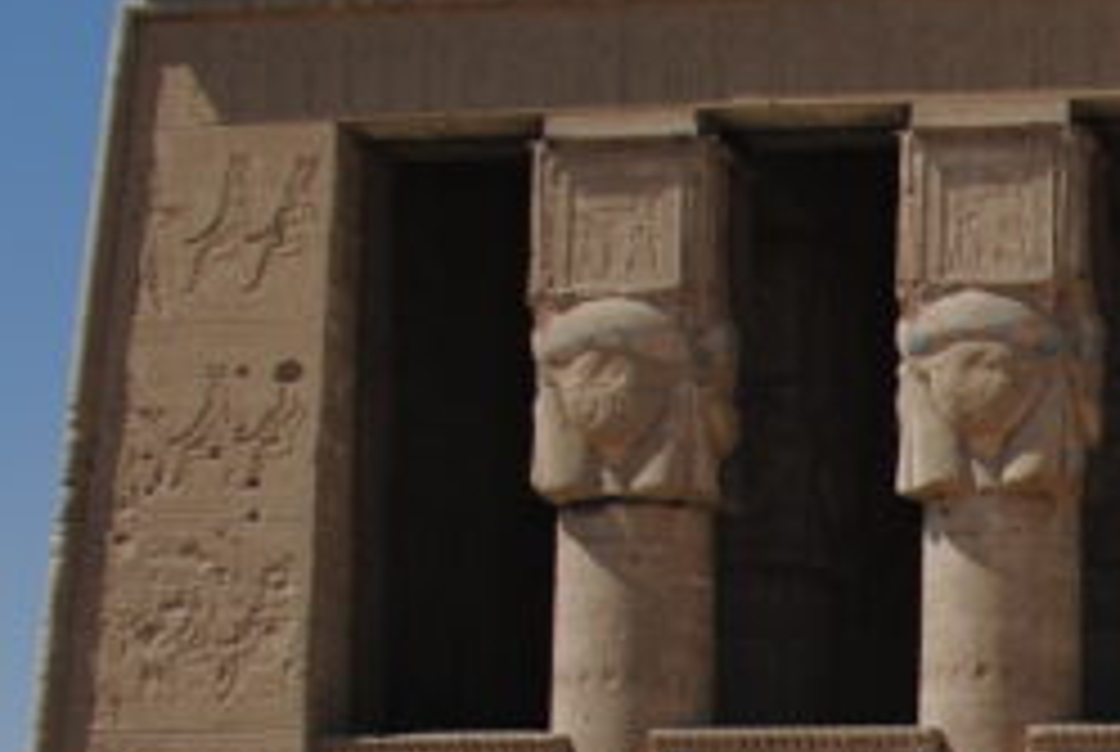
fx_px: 3459
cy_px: 1029
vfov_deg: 12.0
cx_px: 1705
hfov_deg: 16.6
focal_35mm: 111
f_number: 7.1
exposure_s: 1/200
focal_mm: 18
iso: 100
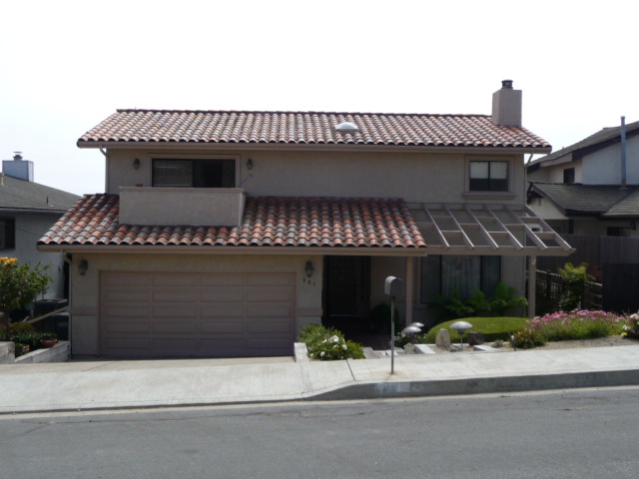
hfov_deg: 51.4
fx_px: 665
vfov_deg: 39.7
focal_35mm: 36
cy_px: 240
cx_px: 320
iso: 100
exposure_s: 1/1300
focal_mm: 4.7
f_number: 3.3
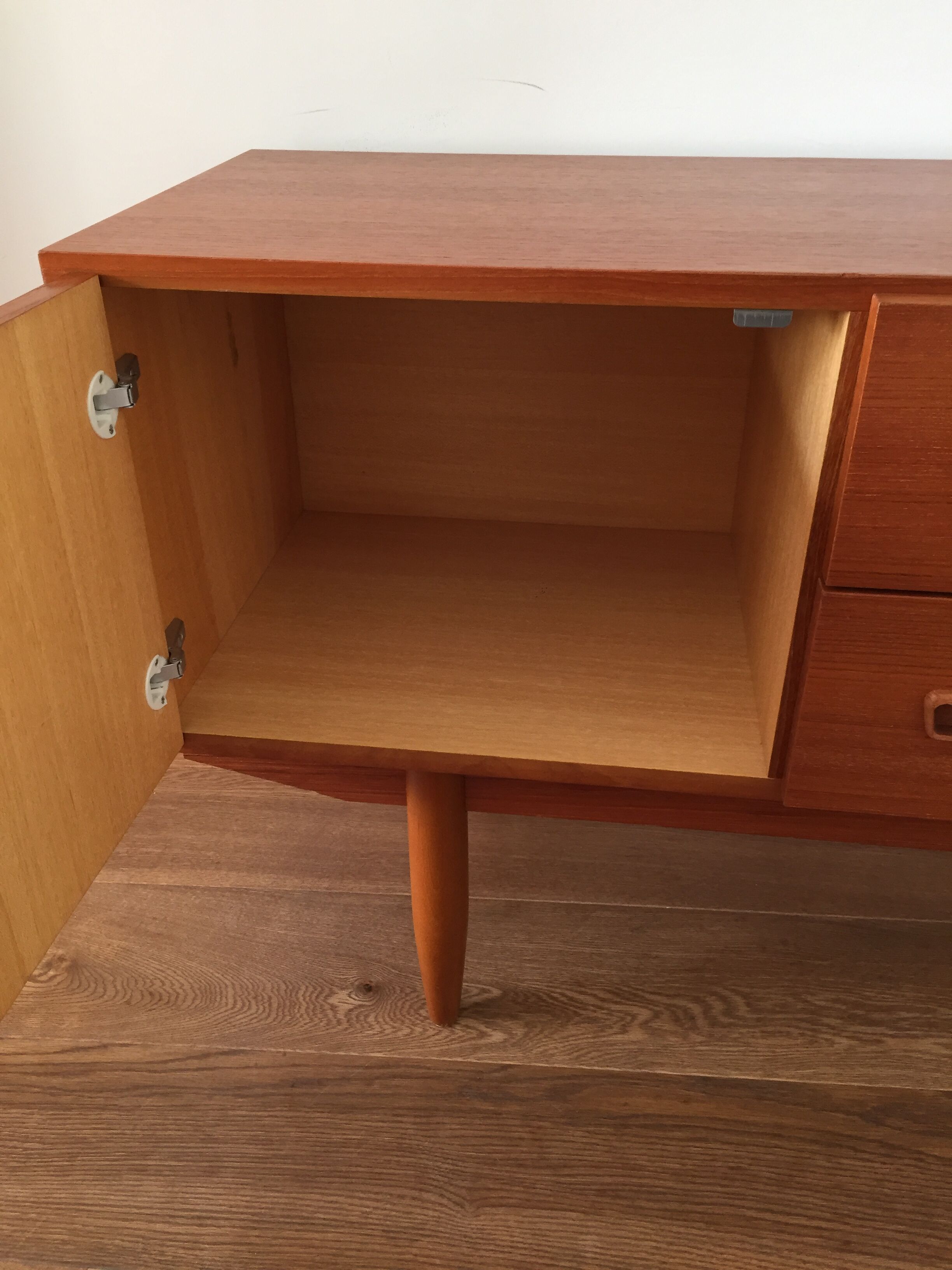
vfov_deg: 61.7
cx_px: 476
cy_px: 635
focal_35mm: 29
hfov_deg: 48.2
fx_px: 1063
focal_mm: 4.15
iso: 125
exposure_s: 1/33
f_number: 2.2
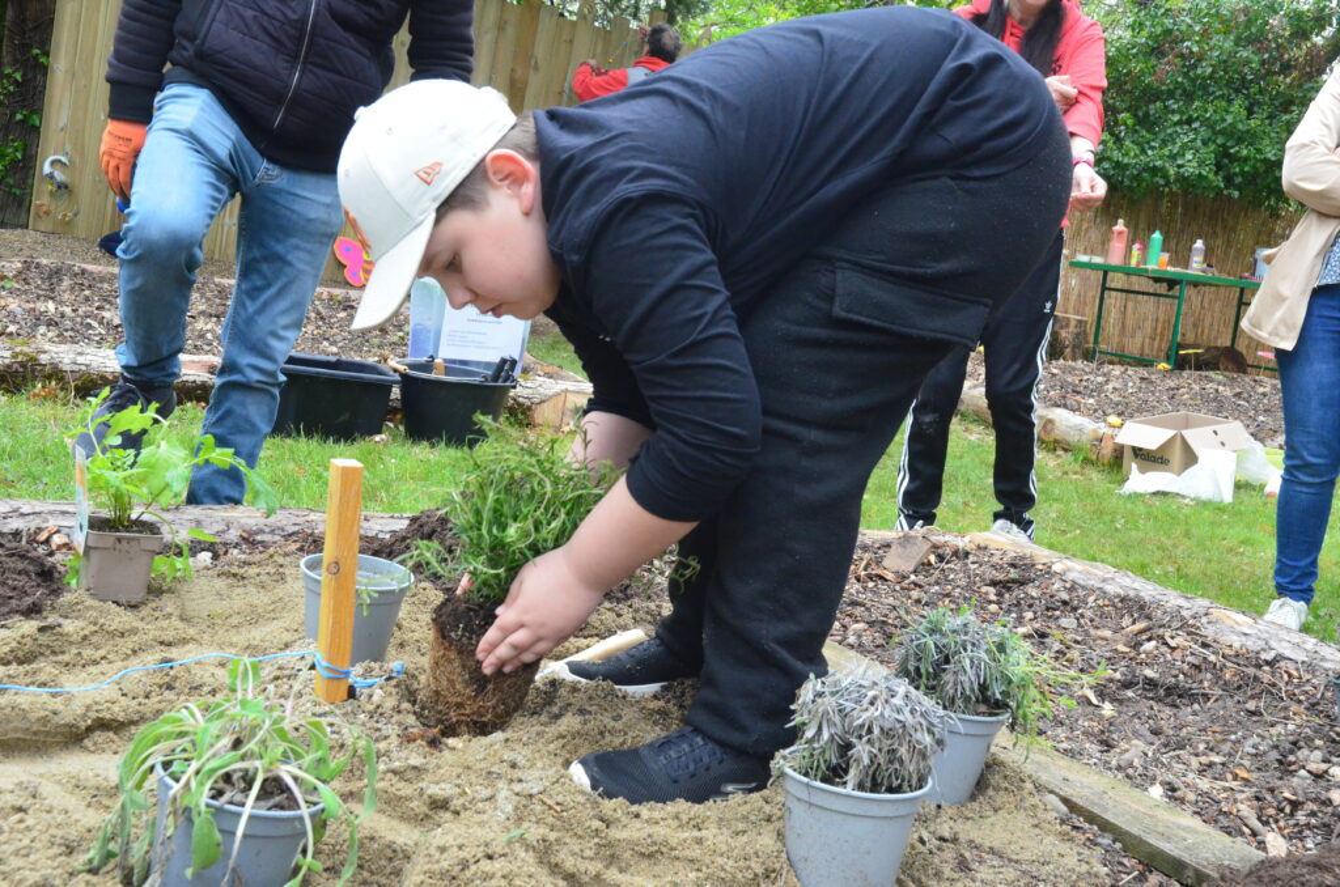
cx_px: 670
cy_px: 444
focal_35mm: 44
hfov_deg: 45.0
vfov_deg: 30.7
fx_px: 1616
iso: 3200
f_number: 10
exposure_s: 1/400
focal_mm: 29
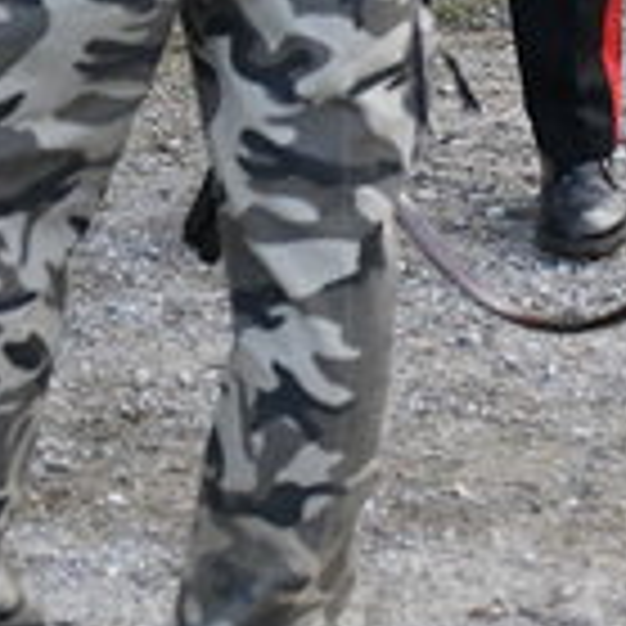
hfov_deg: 7.4
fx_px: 4808
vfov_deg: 7.4
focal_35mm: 235
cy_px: -70
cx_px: 685
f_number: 5
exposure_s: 1/5000
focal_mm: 50
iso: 12800
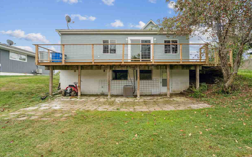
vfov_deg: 67.9
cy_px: 74
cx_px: 130
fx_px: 117
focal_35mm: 17
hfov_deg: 94.3
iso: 400
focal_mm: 16
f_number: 10
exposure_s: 1/80
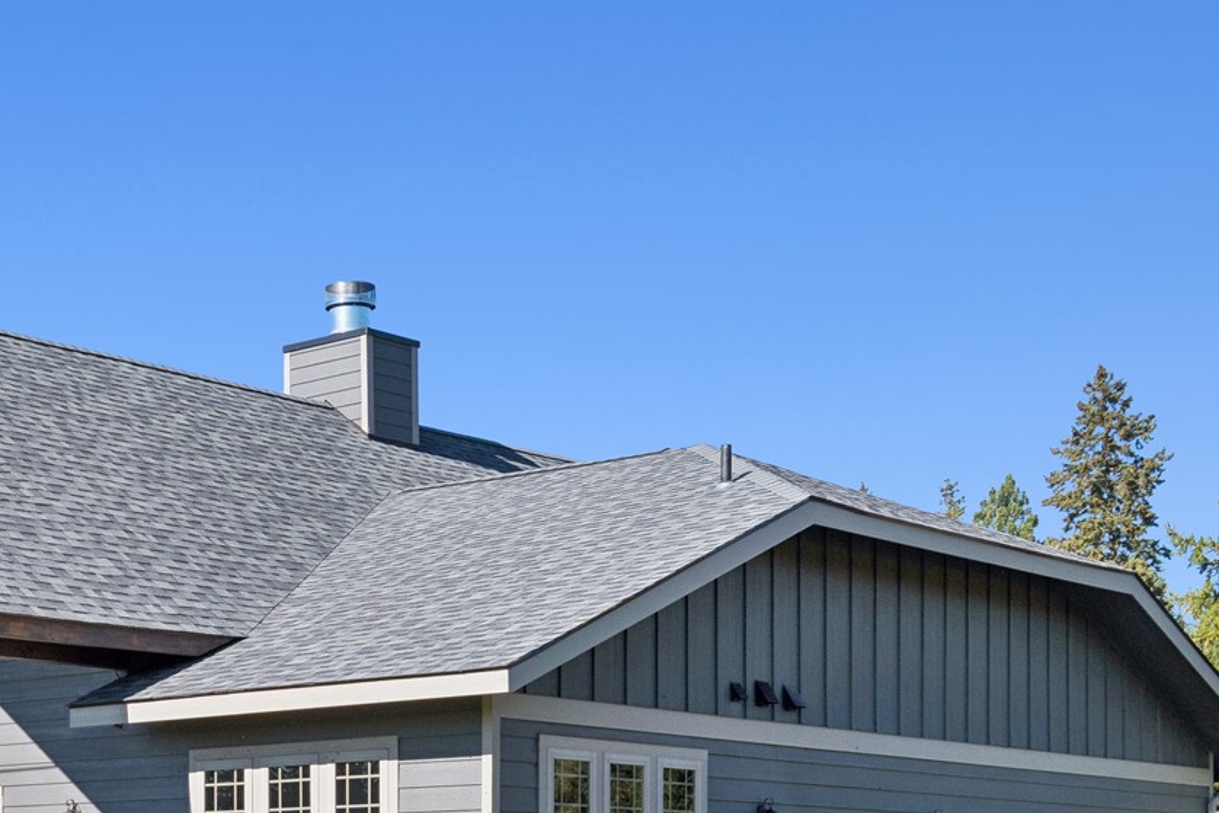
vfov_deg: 18.7
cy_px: 893
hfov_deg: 28.0
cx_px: 179
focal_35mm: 70
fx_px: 2371
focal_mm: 18
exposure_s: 1/640
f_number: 6.3
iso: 100
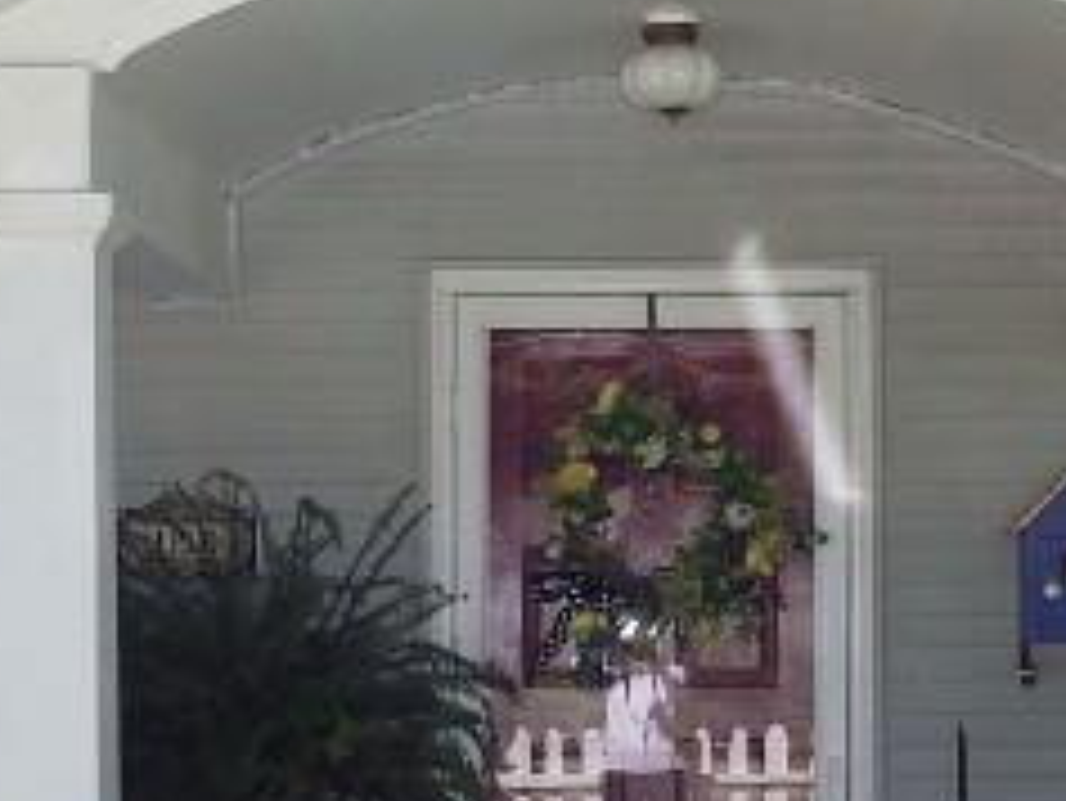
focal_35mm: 95
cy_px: 432
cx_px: 576
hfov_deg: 20.6
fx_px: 2927
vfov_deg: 15.6
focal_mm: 4
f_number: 3.1
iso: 100
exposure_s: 1/500
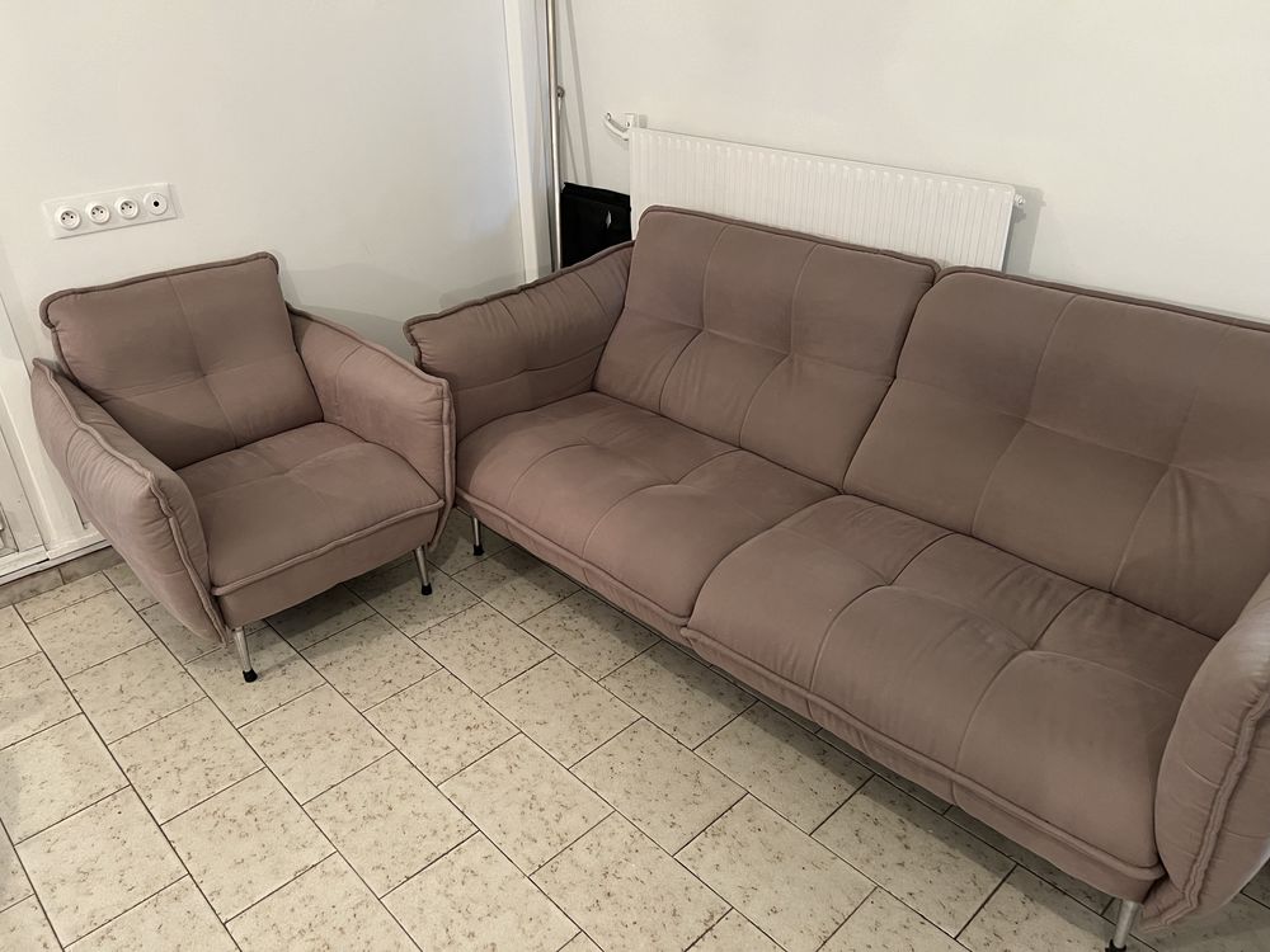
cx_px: 635
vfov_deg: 53.1
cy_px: 476
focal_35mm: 26
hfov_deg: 67.3
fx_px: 954
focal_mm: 5.7
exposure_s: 1/50
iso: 320
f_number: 1.5
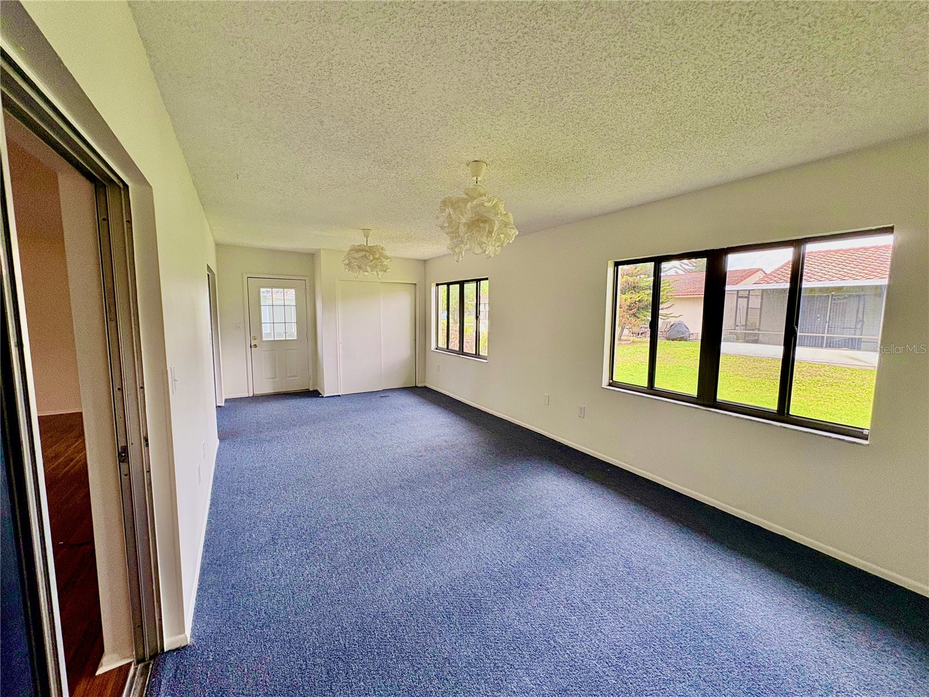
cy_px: 348
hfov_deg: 102.1
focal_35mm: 14
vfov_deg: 85.7
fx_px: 376
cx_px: 464
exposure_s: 1/120
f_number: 2.2
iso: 200
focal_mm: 2.22
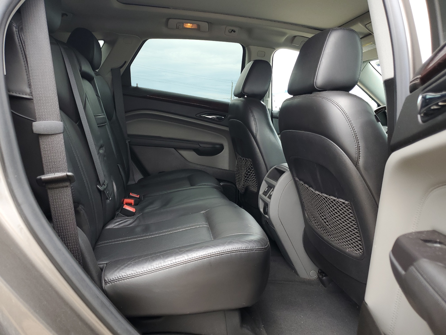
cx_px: 223
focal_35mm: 26
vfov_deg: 53.1
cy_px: 168
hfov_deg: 67.3
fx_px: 335
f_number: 1.5
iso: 50
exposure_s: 1/270
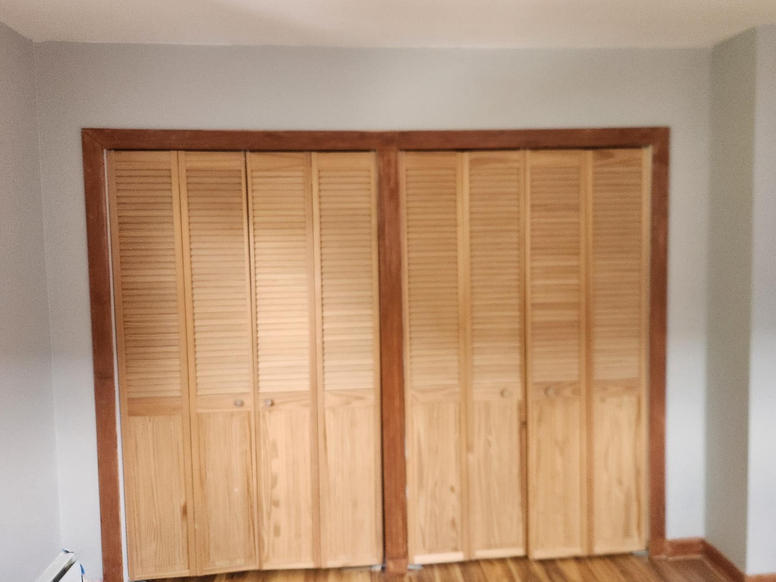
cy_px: 291
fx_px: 583
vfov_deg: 53.1
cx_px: 407
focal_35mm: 26
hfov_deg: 67.3
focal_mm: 5.4
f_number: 1.8
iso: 640
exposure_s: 1/120
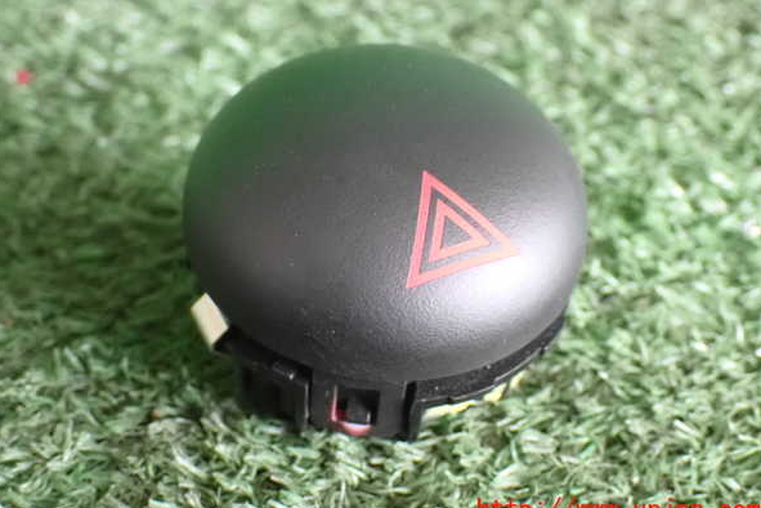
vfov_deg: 18.2
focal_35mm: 75
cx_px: 381
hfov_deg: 27.0
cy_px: 237
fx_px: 1585
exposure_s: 1/60
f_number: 3.9
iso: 2000
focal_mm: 12.73
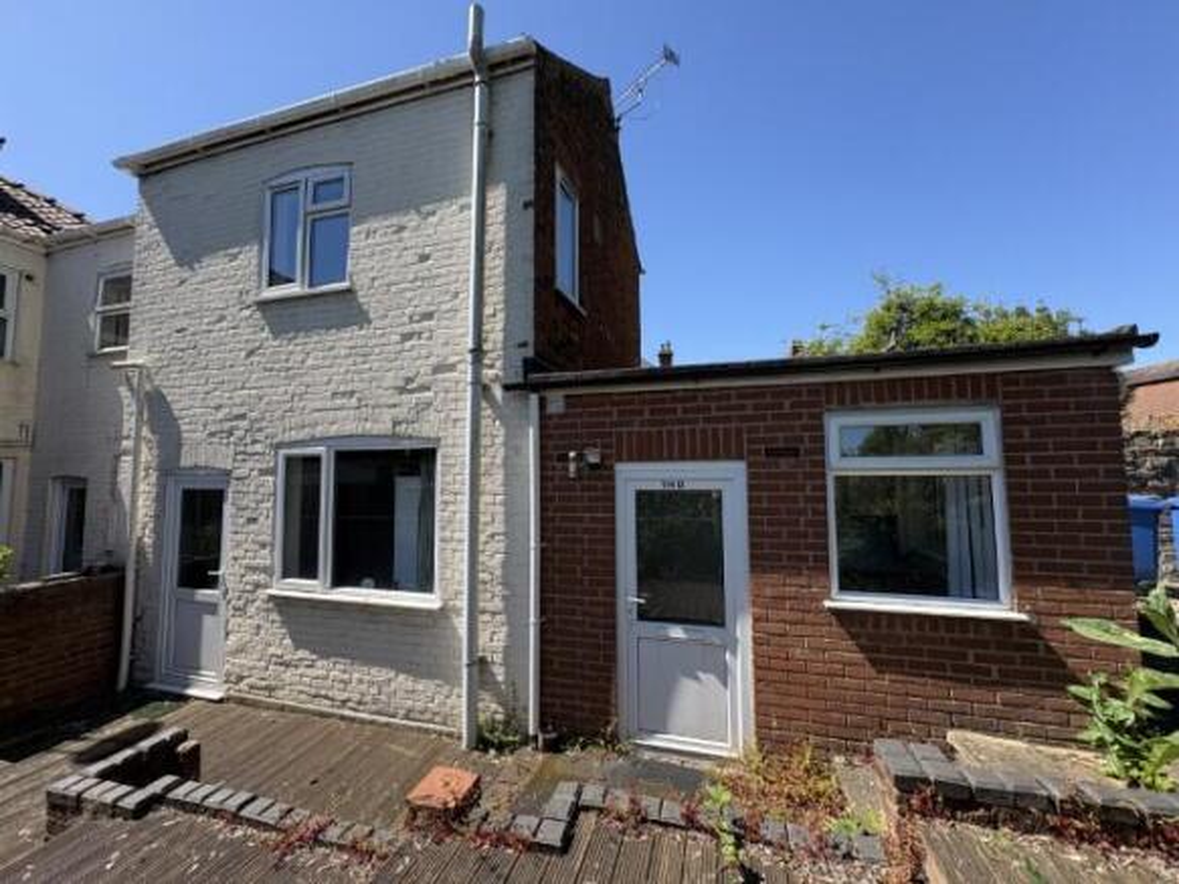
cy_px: 442
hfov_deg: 102.1
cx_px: 590
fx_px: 477
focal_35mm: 14
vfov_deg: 85.7
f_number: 2.2
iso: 40
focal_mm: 2.22
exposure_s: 1/868
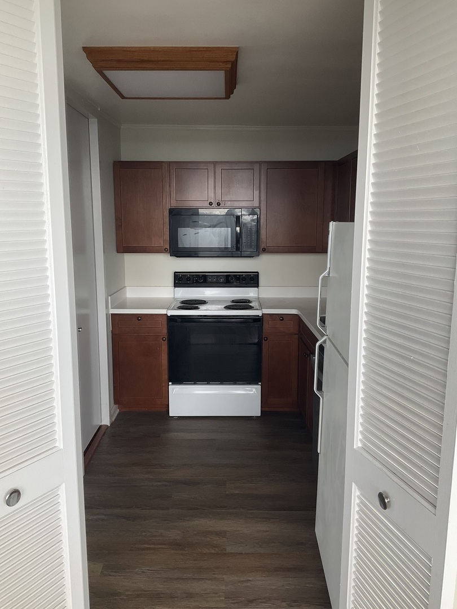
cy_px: 304
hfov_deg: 48.2
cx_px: 228
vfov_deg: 61.7
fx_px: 510
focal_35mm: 29
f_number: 1.8
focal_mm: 3
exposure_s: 1/122
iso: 40
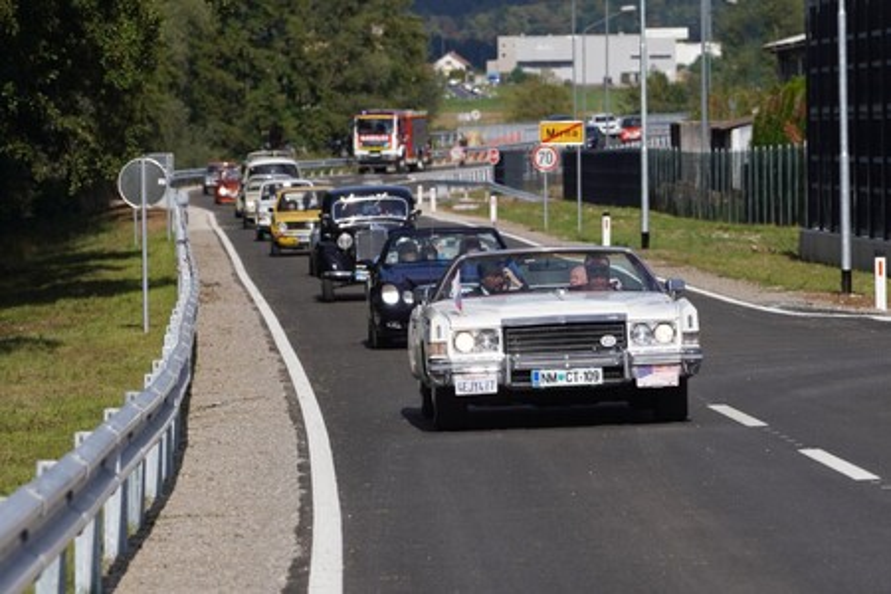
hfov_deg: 6.9
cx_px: 446
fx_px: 7424
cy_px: 297
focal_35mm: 300
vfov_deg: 4.6
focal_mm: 200
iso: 100
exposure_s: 1/640
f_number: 6.3
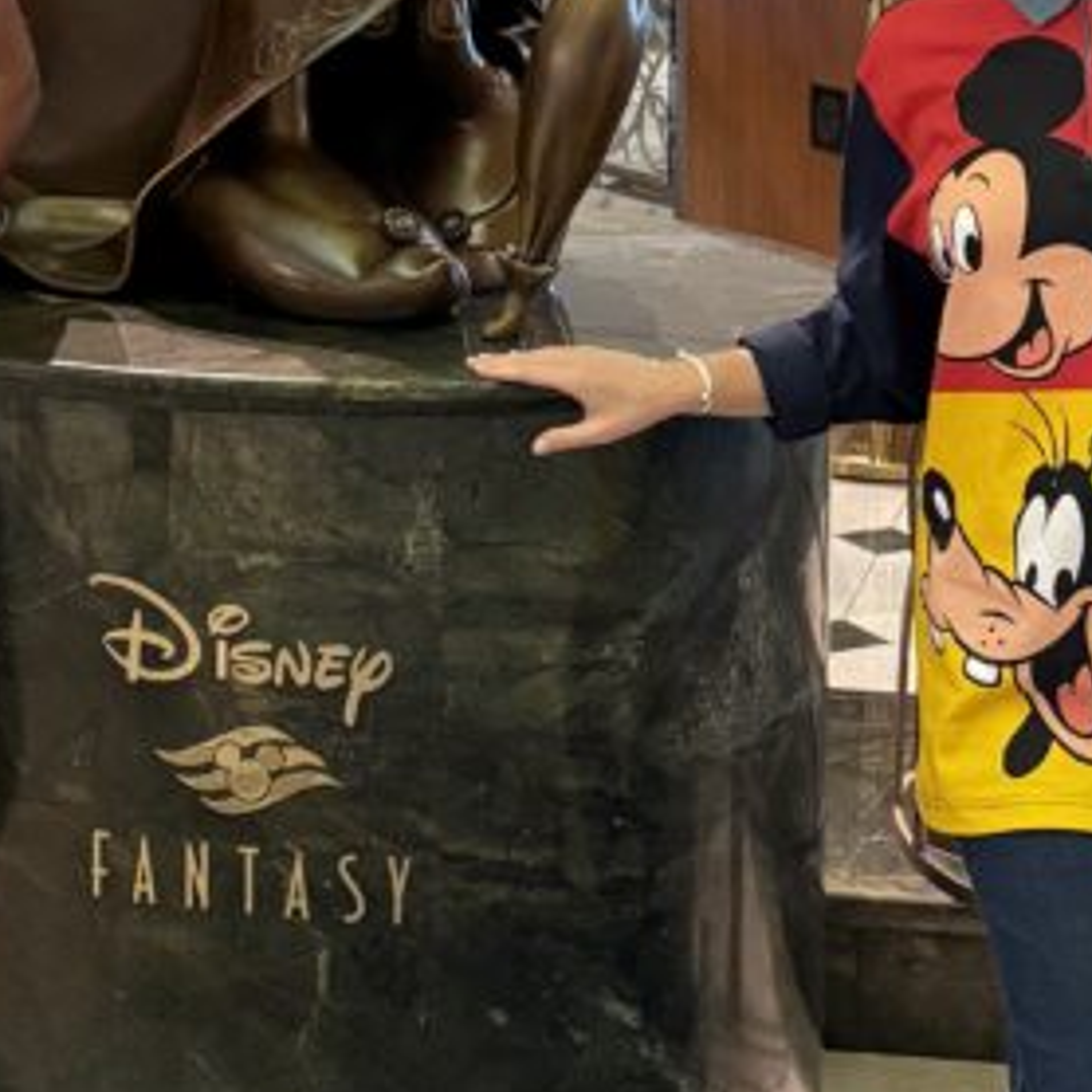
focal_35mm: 78
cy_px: -51
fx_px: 2784
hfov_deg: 22.0
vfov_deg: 21.3
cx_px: 259
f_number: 1.78
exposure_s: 1/48
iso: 500
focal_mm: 6.76
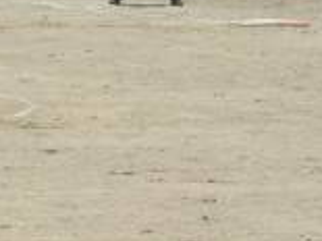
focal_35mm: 330
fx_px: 3067
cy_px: 2
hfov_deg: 5.9
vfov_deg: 4.5
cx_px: -193
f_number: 4.5
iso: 100
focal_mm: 15.2
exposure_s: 1/800
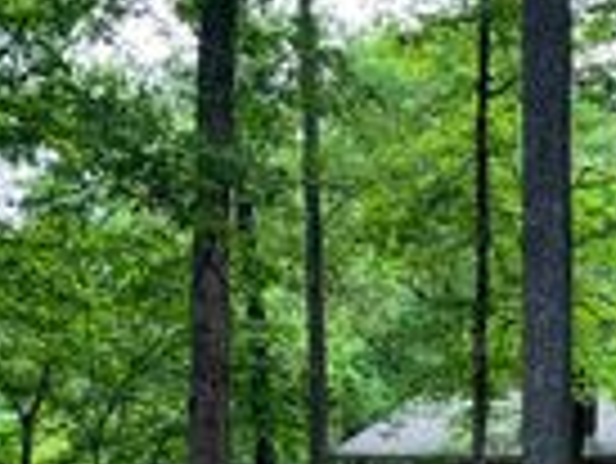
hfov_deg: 20.3
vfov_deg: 14.9
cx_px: 517
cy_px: 597
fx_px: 1692
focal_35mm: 95
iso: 50
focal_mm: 5.7
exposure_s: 1/171
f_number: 1.5
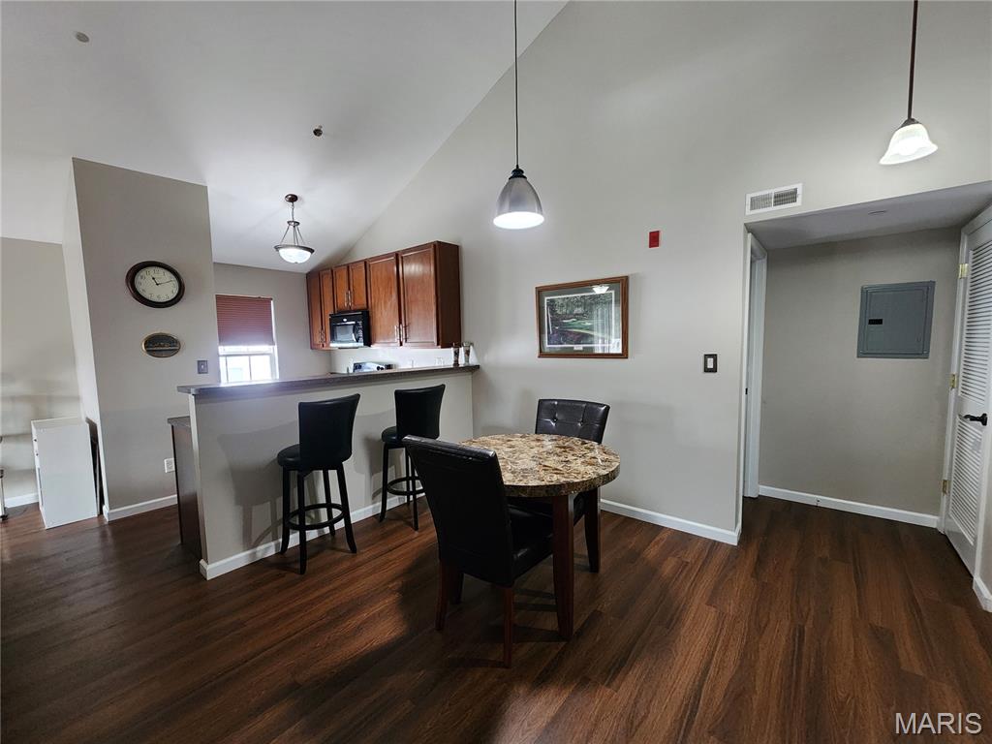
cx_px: 496
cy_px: 372
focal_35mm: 13
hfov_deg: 106.2
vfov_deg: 89.9
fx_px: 373
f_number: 2.2
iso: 400
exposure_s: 1/30
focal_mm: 2.2
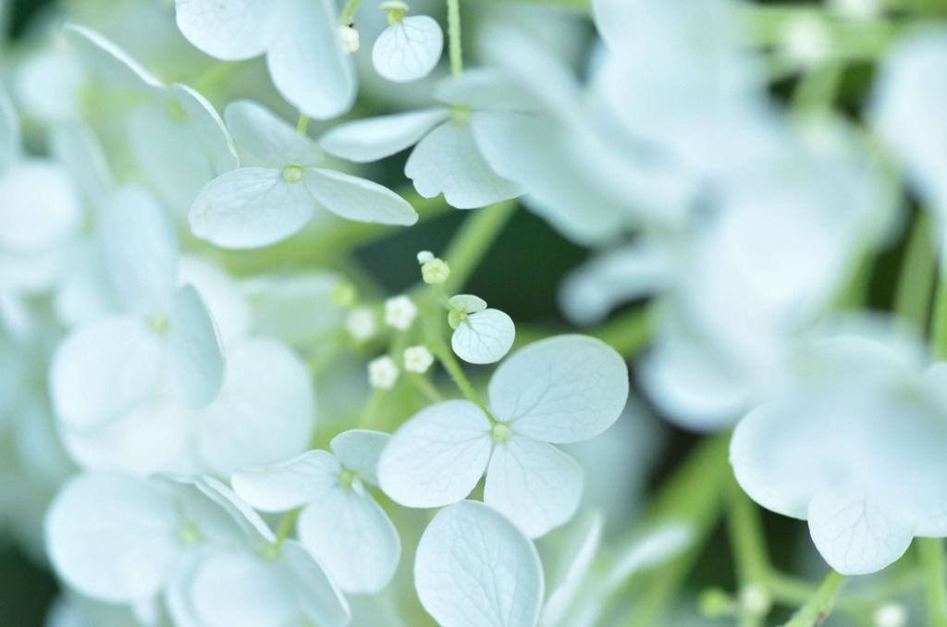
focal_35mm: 158
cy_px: 314
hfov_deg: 13.1
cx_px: 474
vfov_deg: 8.7
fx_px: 4134
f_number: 5.6
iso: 800
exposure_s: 1/500
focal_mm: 105
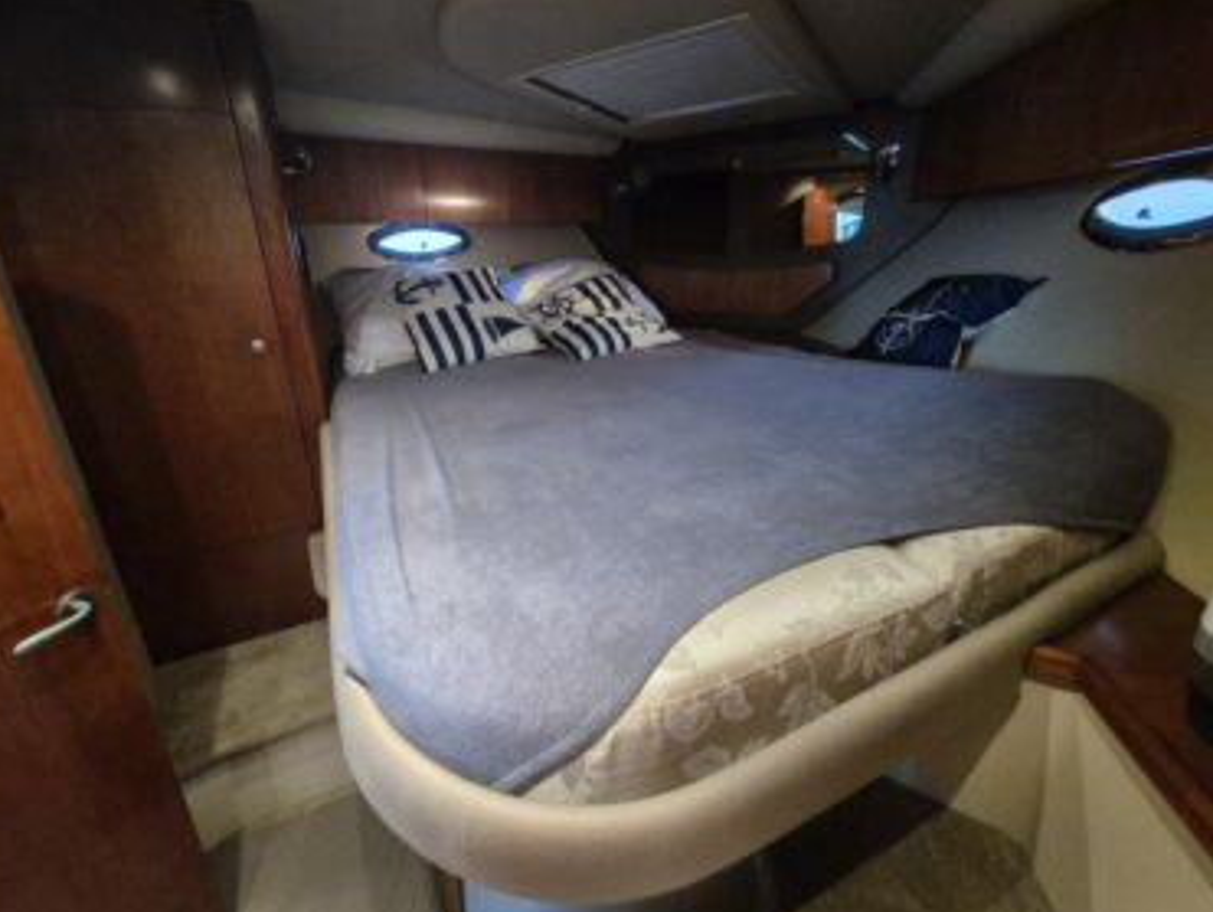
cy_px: 431
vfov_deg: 85.7
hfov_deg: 101.9
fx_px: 491
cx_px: 566
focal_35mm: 14
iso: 1250
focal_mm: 2.2
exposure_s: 1/50
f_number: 2.2
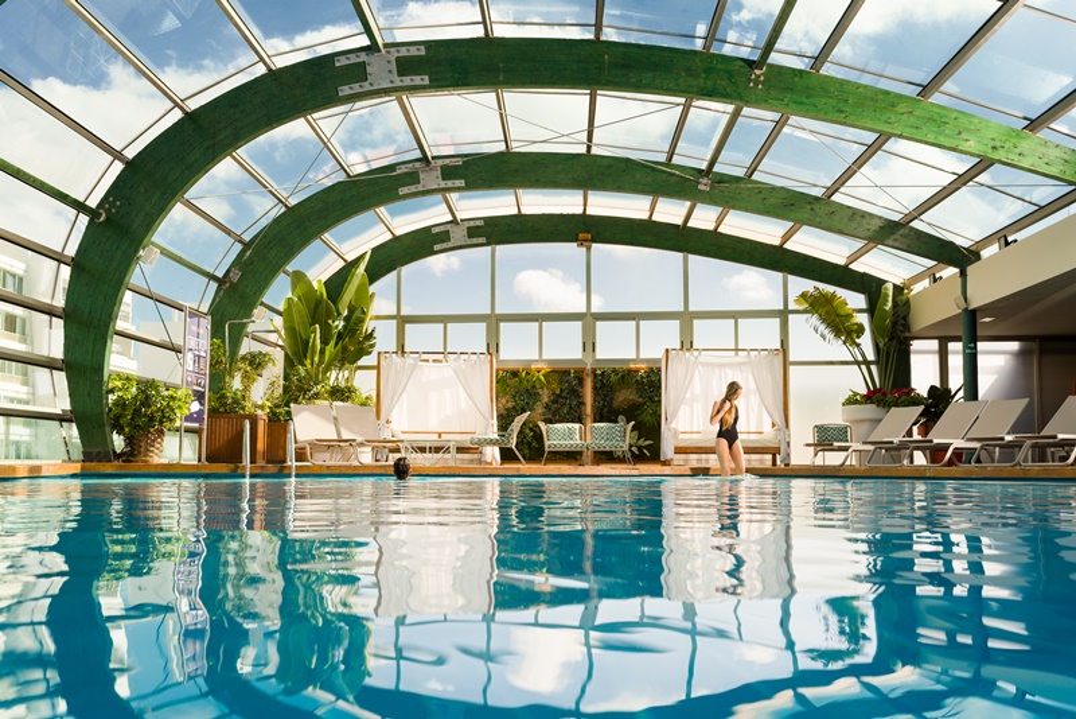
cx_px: 538
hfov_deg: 54.4
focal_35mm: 35
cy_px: 360
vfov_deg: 37.9
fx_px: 1046
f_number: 8
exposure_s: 1/180
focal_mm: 35
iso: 100
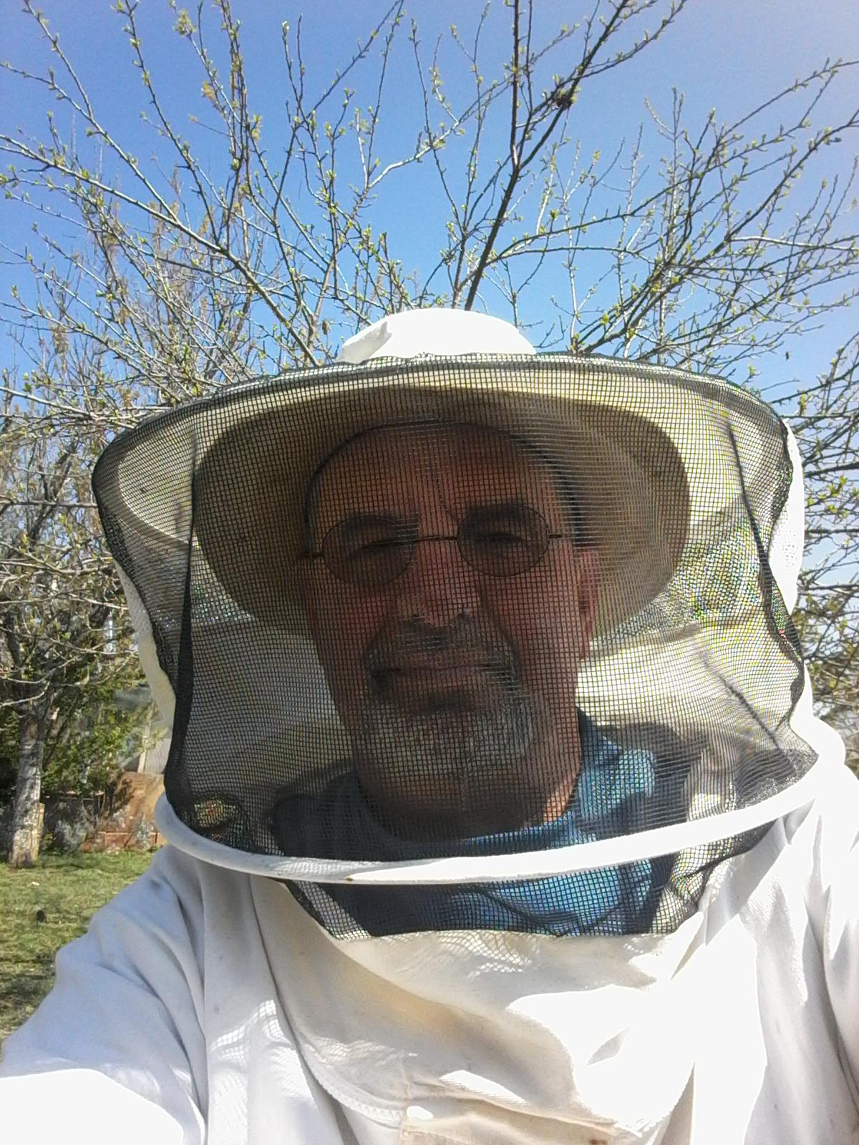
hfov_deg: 48.2
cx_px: 430
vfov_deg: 61.7
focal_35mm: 29
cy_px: 572
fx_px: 960
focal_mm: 2.35
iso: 50
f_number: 2.4
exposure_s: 1/819
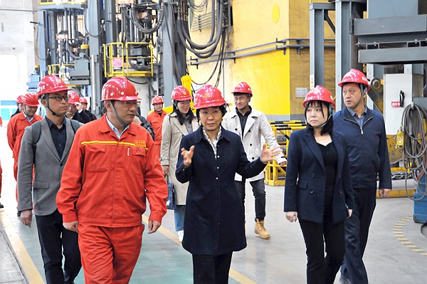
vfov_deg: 24.6
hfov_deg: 36.3
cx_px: 214
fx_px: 652
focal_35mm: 55
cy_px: 142
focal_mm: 55
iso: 2800
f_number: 5
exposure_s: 1/50
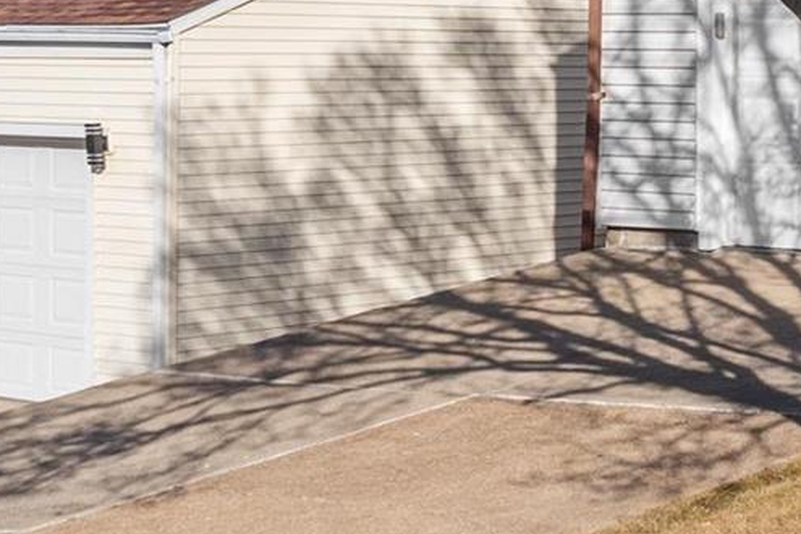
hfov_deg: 19.0
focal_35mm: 97
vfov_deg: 13.9
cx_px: 1120
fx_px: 2158
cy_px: 36
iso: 400
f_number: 8
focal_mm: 15
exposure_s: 1/640
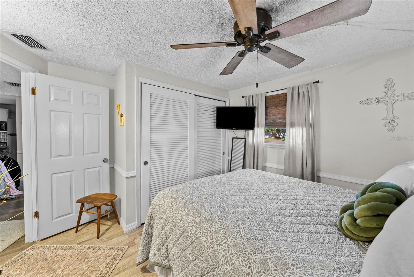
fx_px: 150
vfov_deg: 85.5
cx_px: 207
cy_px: 138
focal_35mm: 13
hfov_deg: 108.3
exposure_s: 1/1.25
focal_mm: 13
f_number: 7.1
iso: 640
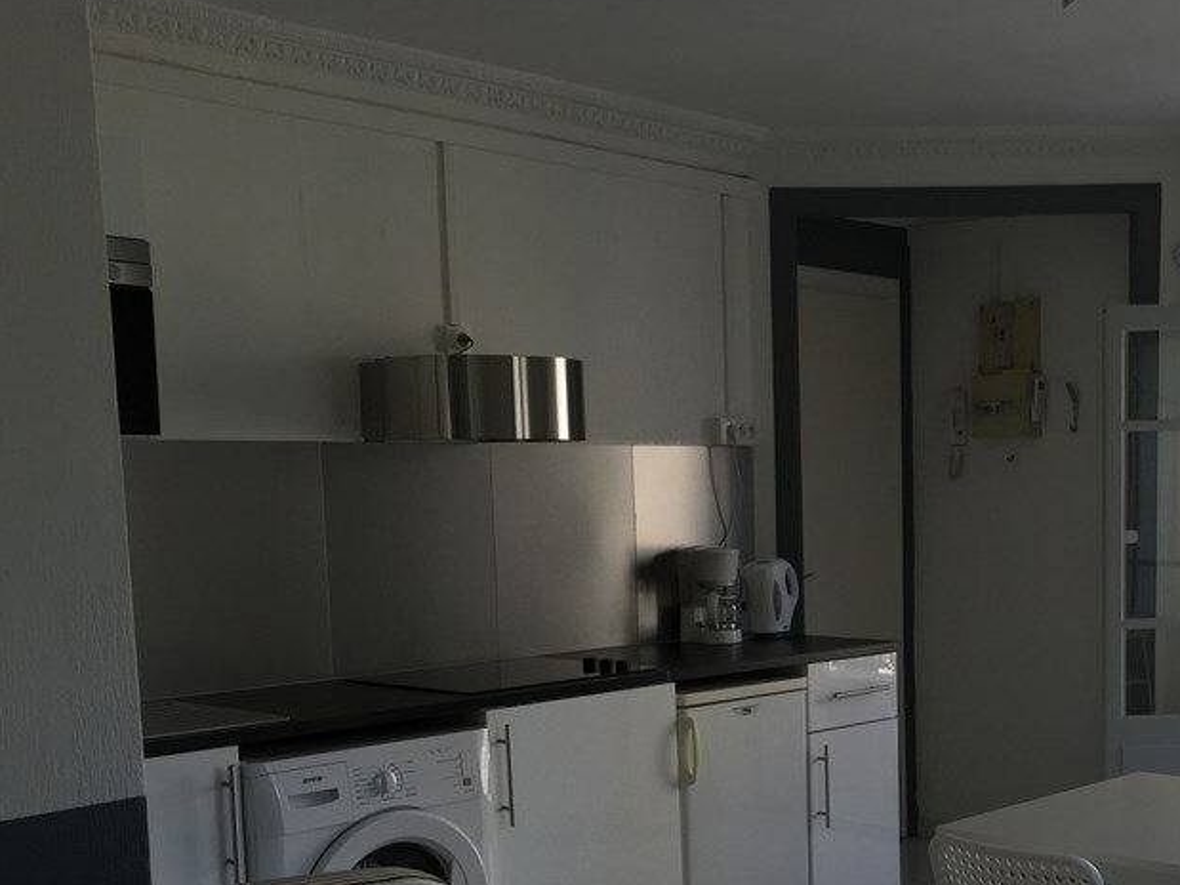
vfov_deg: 29.7
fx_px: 1636
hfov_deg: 38.2
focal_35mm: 48
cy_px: 673
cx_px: 942
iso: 32
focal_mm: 4.15
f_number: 2.2
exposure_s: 1/233
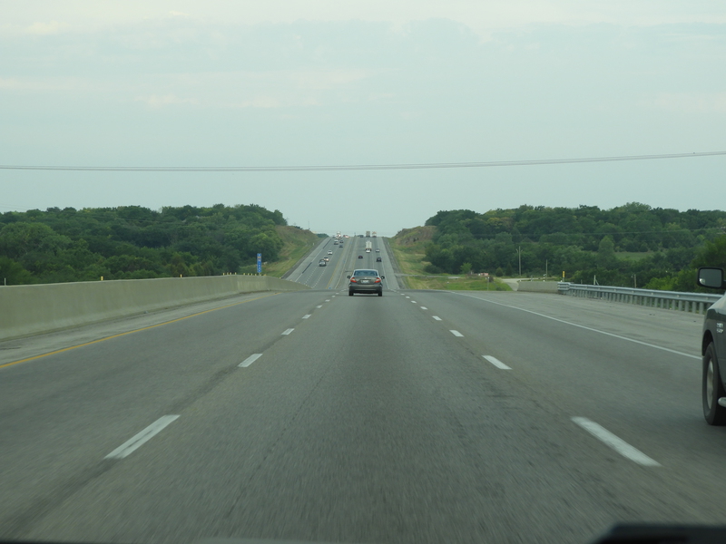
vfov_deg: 14.1
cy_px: 272
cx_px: 363
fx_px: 2202
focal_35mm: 105
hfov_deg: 18.7
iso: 100
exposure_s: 1/100
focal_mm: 18.8
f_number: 4.8
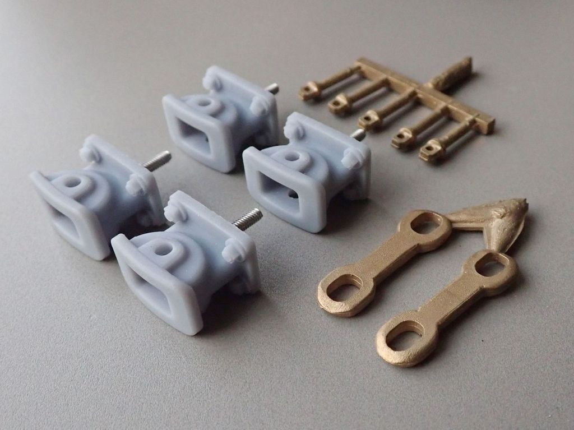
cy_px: 215
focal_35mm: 30
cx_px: 287
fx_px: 497
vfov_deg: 46.8
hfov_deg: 60.0
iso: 640
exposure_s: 1/800
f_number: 3.2
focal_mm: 5.5
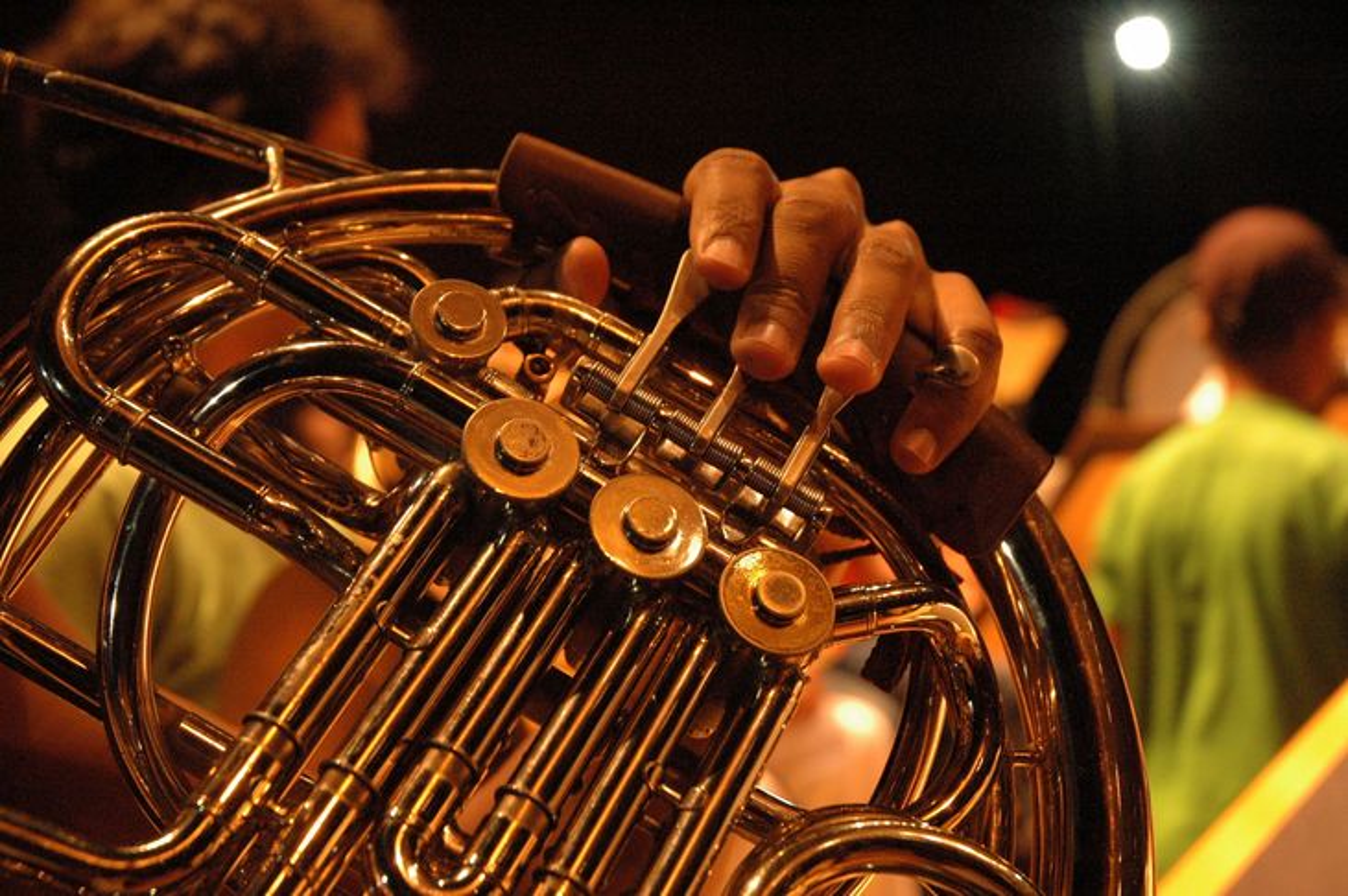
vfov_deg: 20.6
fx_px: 2469
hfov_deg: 30.5
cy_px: 448
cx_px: 674
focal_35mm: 66
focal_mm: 44
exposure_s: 1/60
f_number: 5.6
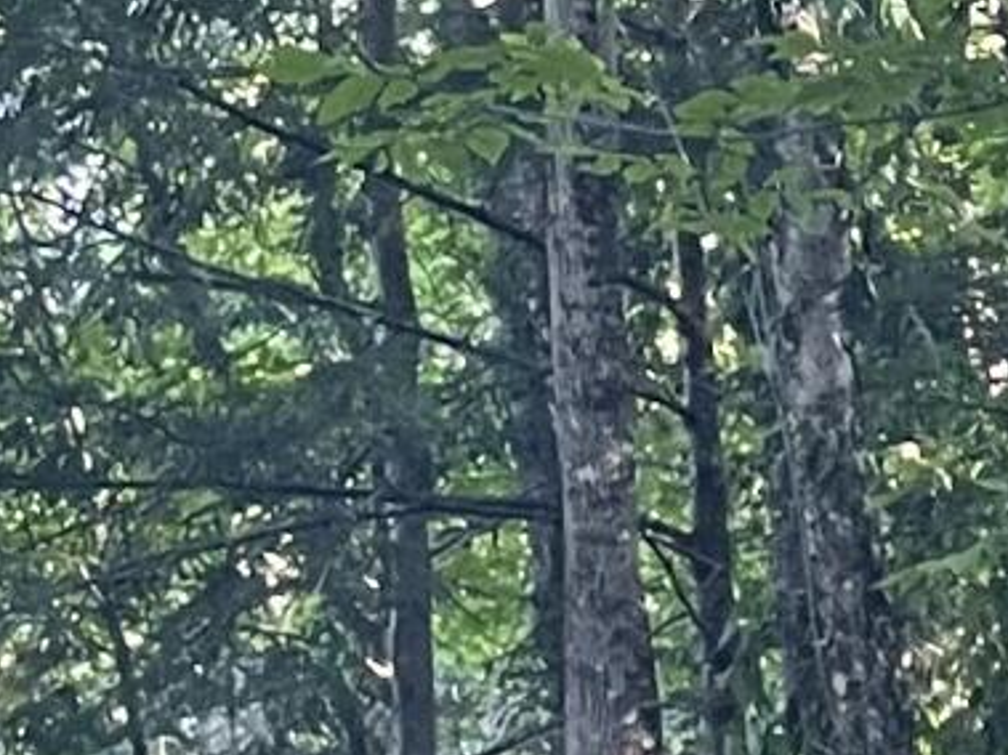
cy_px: 1840
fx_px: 5997
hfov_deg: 8.8
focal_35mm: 206
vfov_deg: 6.8
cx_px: 2282
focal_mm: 4.2
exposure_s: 1/65
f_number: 1.6
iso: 125
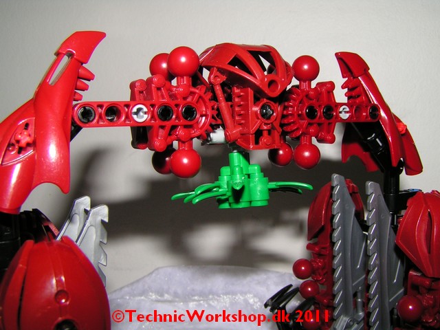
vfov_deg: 37.7
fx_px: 483
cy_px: 165
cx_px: 220
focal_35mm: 38
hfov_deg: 49.0
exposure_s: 1/40
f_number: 5.6
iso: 100
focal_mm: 5.8
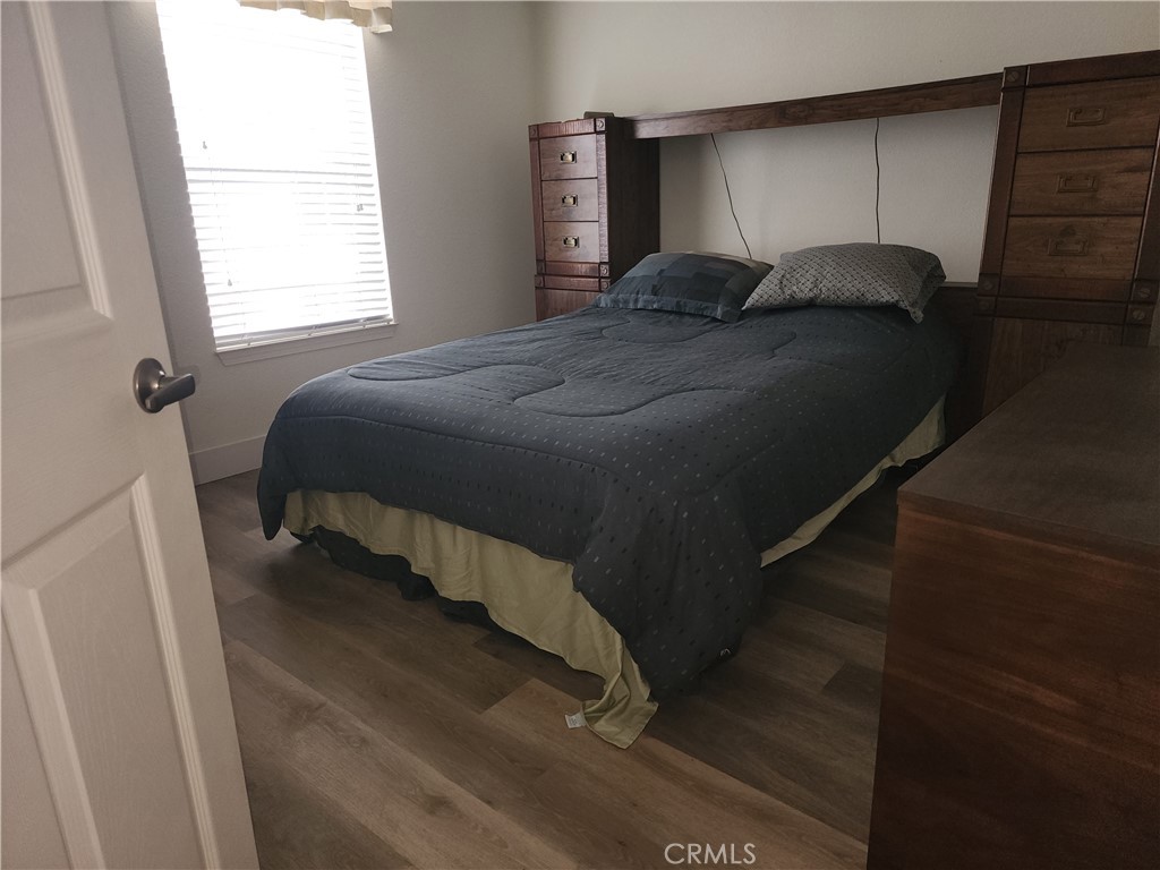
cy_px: 435
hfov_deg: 73.9
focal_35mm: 23
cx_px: 580
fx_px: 771
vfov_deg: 58.9
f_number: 1.8
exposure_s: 1/24
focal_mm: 6.4
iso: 125
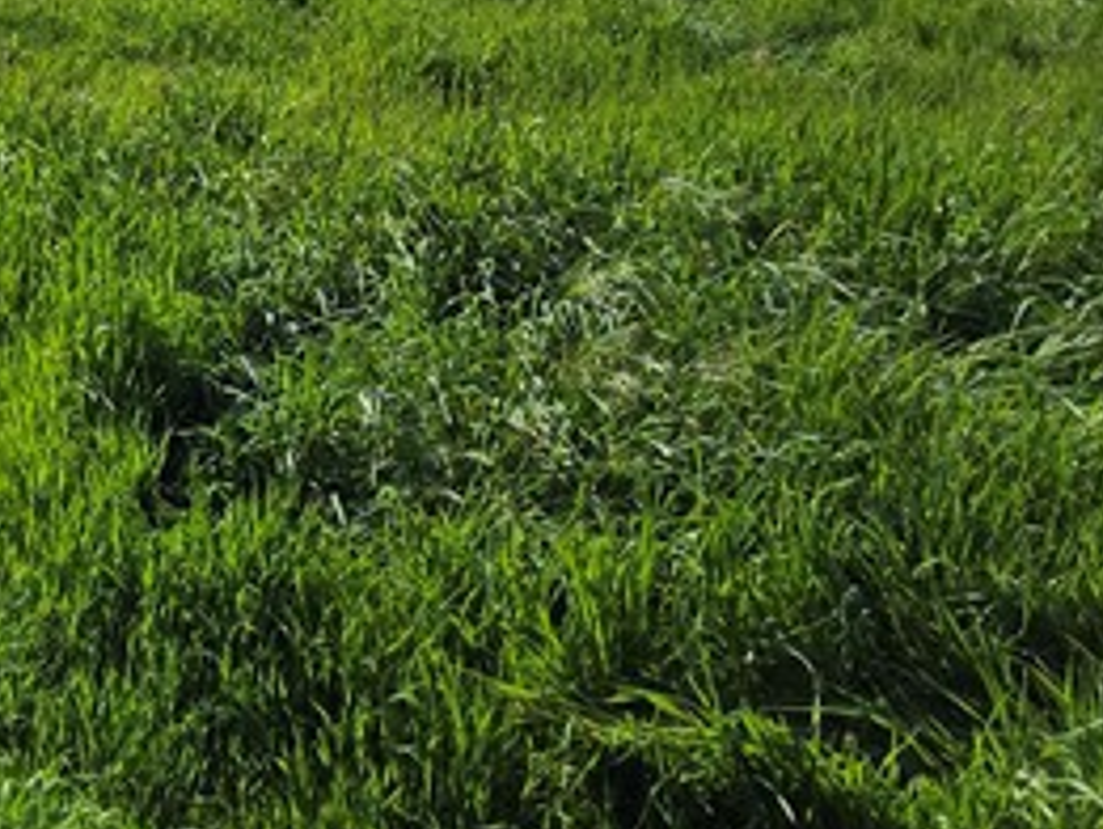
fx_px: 1626
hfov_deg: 29.7
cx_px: -347
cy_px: -110
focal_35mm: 51
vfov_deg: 26.1
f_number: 1.9
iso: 40
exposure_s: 1/4518
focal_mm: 2.2
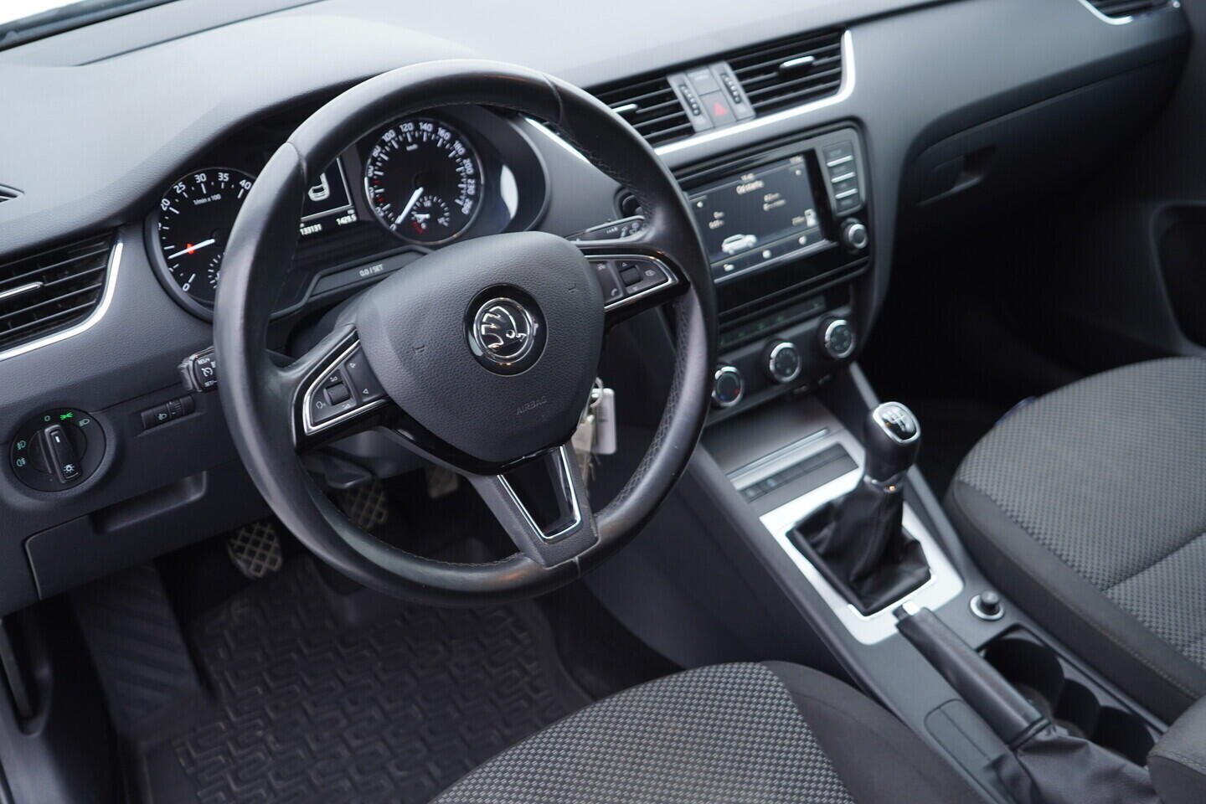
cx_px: 603
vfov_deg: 36.9
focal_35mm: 36
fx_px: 1206
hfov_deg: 53.1
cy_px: 402
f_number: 2.8
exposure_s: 1/40
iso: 250
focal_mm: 24
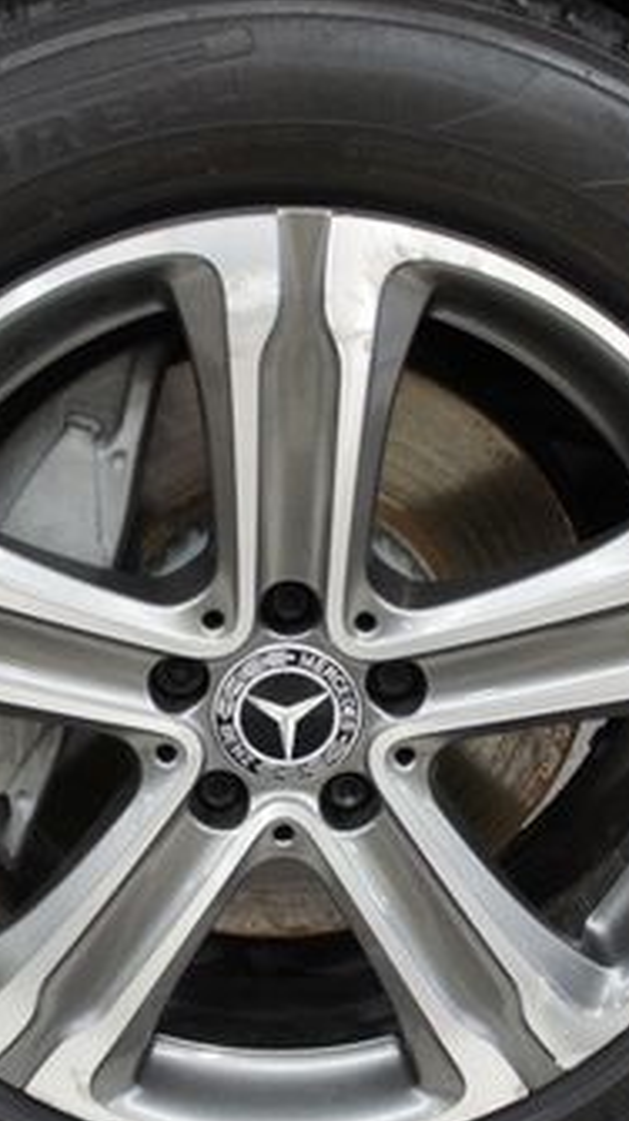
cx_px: 304
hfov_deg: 22.2
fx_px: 1604
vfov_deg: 38.4
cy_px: 673
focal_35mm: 54
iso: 1600
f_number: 3.5
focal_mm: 18
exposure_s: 1/80
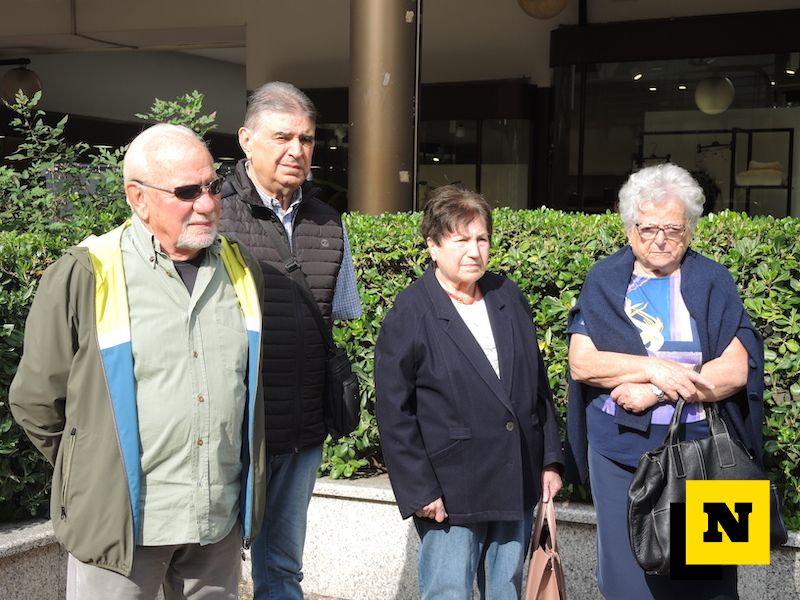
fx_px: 1340
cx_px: 400
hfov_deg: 33.2
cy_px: 300
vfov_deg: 25.2
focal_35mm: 58
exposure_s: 1/400
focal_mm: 12.5
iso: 80
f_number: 2.8
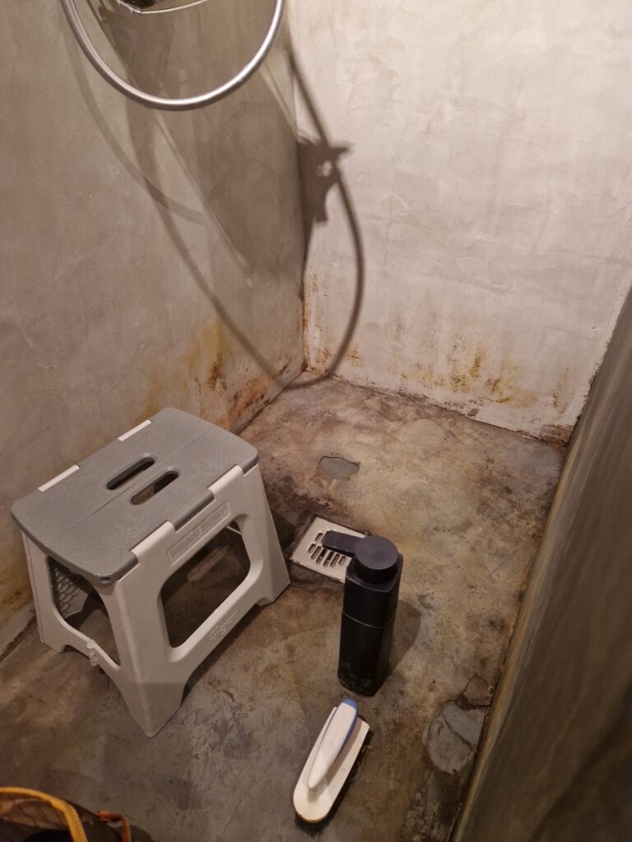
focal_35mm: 23
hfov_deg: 58.9
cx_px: 316
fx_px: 560
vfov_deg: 73.9
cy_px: 421
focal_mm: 5.4
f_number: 1.8
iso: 640
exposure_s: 1/33
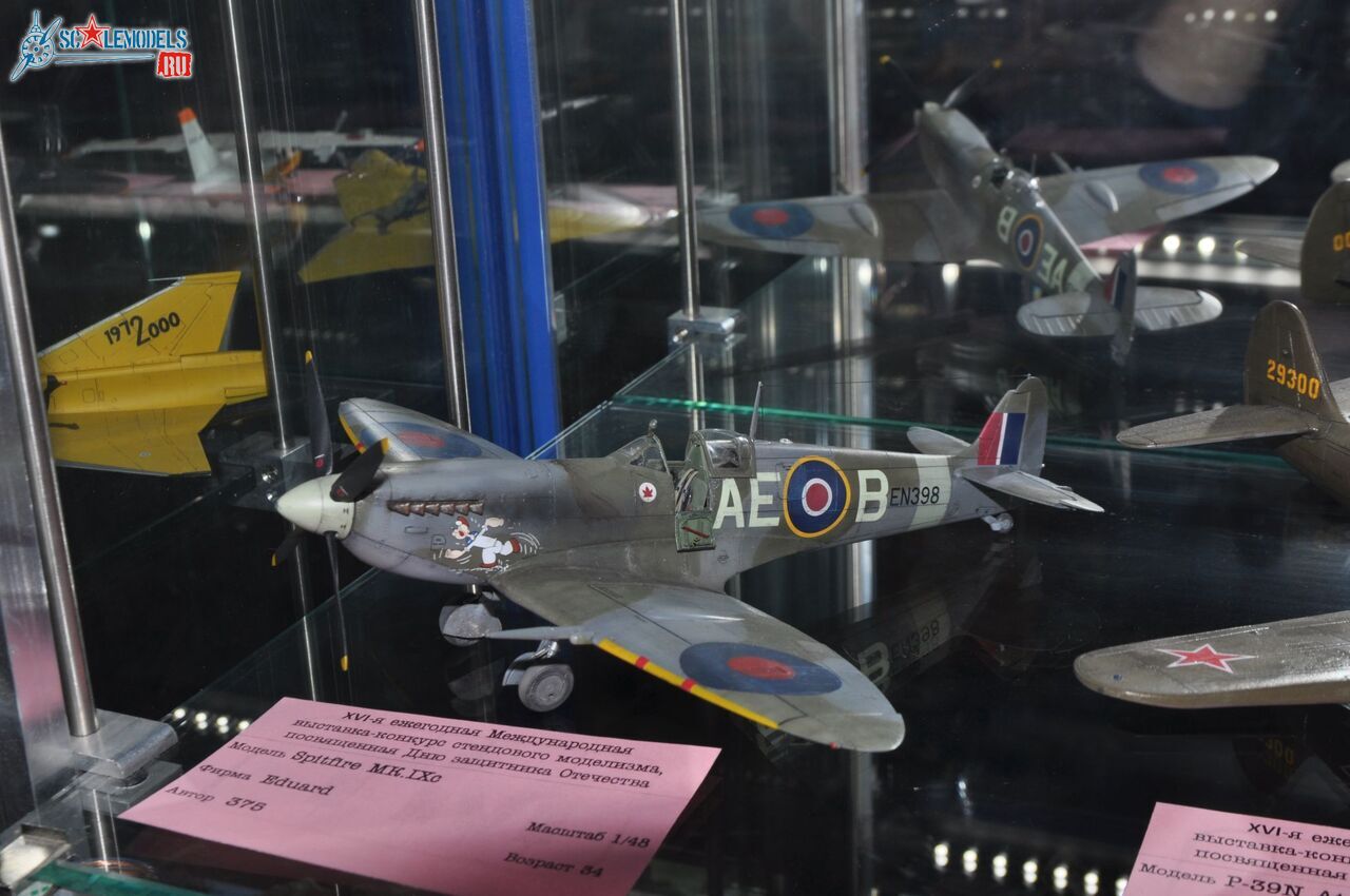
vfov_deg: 20.1
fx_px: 2528
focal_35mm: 68
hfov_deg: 29.9
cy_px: 448
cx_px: 675
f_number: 13
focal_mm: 45
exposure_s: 1/200
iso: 200
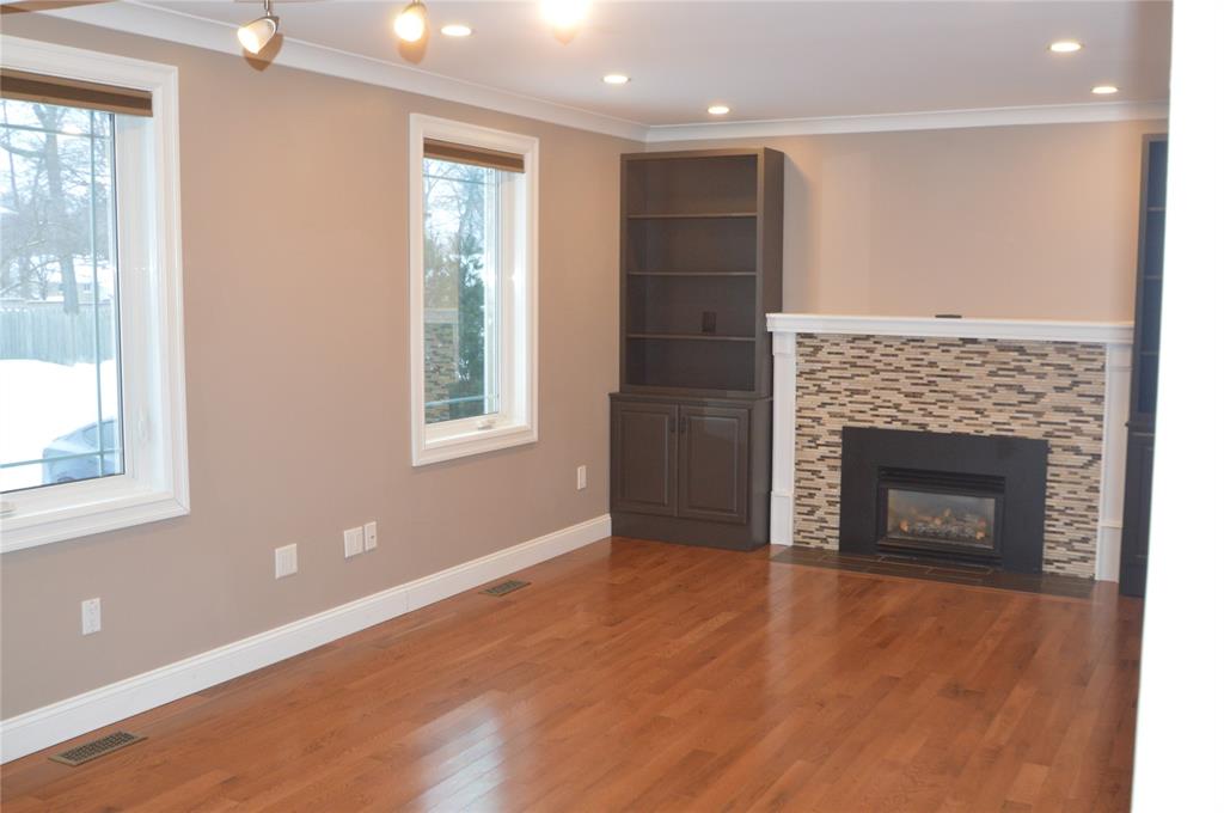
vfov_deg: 36.8
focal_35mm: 36
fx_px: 1222
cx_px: 612
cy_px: 406
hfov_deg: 53.2
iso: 1250
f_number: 4.5
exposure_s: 1/60
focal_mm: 24
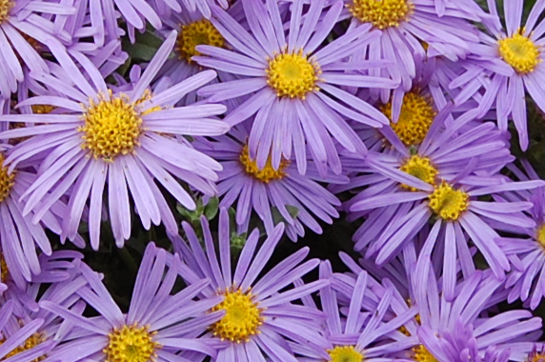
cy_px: 136
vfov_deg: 6.2
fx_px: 3342
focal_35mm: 221
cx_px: 346
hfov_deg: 9.3
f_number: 6.3
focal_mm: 28
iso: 200
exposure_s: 1/160
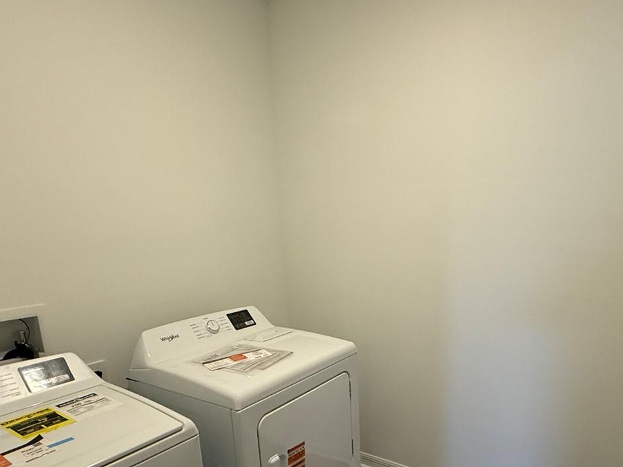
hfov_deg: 71.0
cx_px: 366
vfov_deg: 55.0
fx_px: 432
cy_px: 330
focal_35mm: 24
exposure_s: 1/120
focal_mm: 2.22
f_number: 2.2
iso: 320
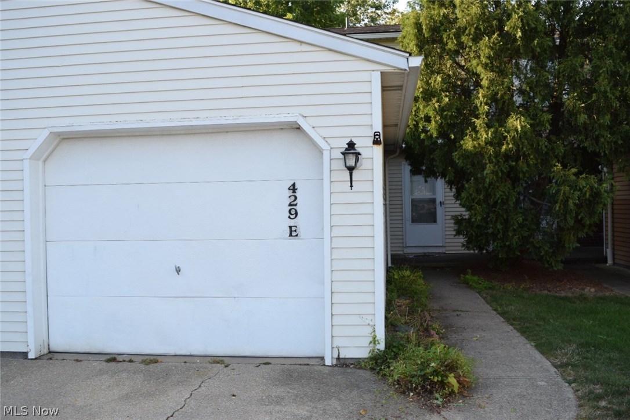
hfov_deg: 57.2
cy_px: 210
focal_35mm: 33
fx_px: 577
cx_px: 315
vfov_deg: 40.0
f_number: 5.6
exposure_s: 1/125
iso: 140
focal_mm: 22
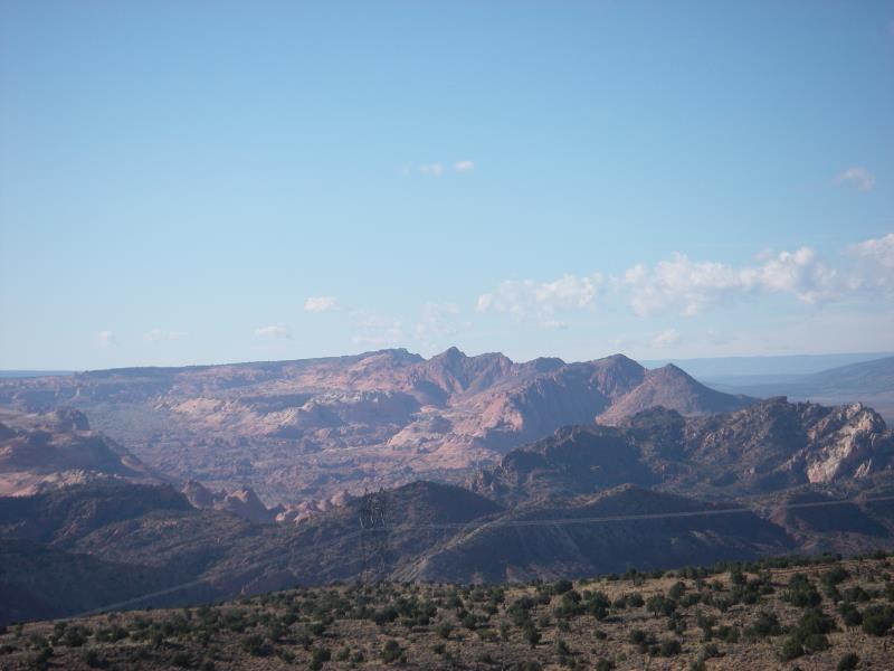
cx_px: 447
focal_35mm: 114
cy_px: 336
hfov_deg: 17.3
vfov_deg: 13.0
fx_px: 2944
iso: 64
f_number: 4
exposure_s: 1/500
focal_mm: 18.9
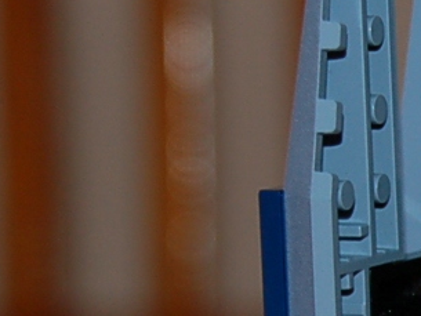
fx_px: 4750
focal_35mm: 390
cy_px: 391
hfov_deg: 5.0
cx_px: 750
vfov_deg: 3.8
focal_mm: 55
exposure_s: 1/60
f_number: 5.3
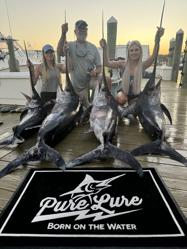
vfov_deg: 71.6
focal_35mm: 24
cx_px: 94
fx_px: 173
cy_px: 124
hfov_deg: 56.8
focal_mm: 6.76
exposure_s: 1/121
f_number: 1.78
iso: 160
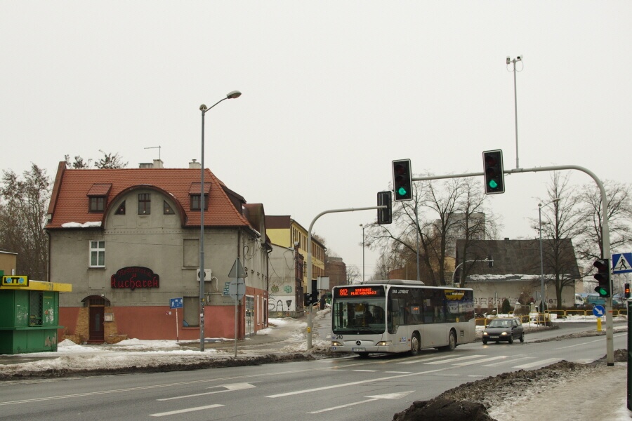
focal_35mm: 36
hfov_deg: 53.1
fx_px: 632
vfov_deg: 36.9
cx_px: 316
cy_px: 210
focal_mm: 24.38
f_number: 5.6
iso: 200
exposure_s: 1/320
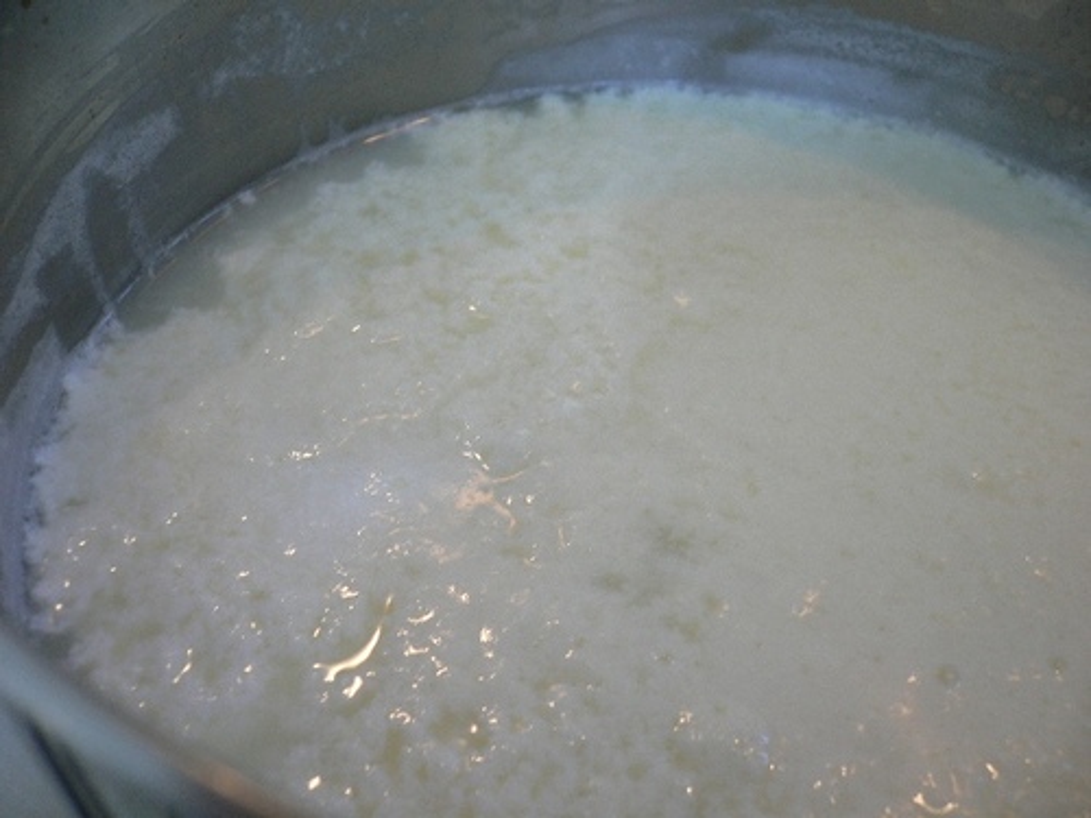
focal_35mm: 35
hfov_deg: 52.6
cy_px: 409
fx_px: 1103
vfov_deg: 40.7
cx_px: 546
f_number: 2.8
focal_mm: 5.8
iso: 100
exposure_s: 1/25
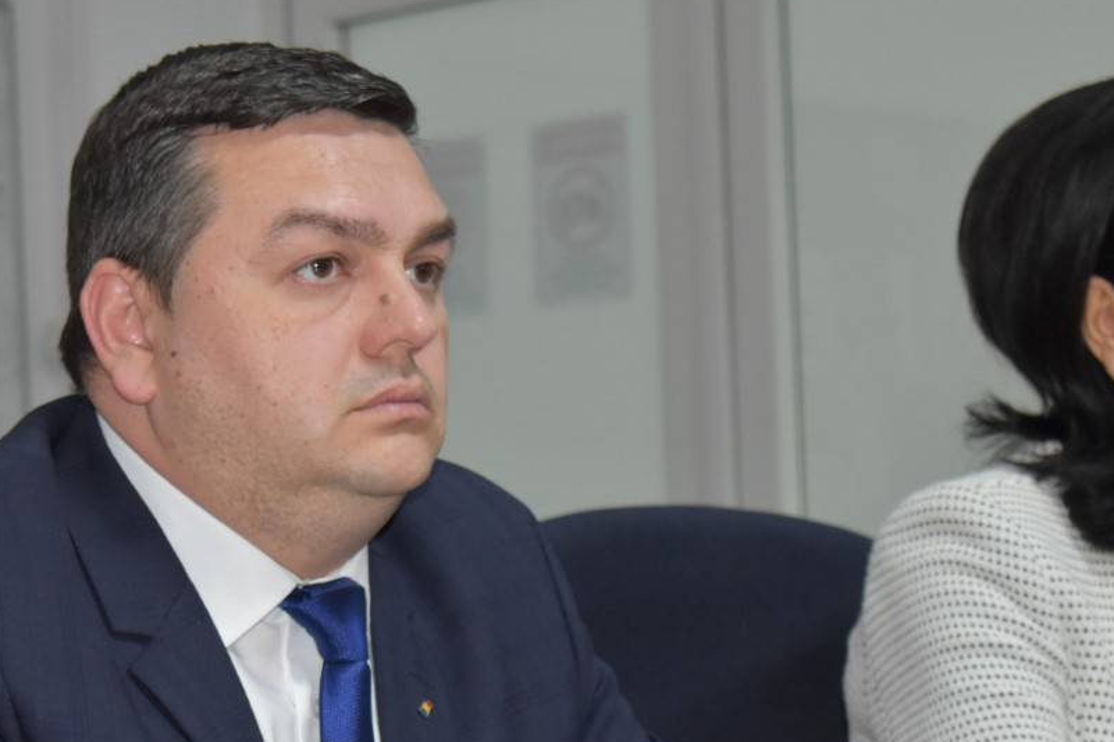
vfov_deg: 11.5
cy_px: 493
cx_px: 327
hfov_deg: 17.2
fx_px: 3673
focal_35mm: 119
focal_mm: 55
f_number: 5.6
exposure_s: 1/60
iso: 1250
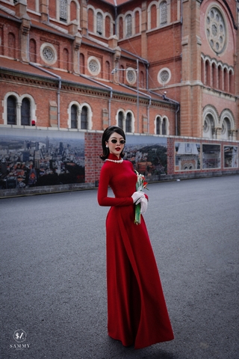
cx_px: 120
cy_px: 180
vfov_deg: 55.2
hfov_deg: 38.5
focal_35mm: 34
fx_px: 343
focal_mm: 34.4
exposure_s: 1/160
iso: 80
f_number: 3.2
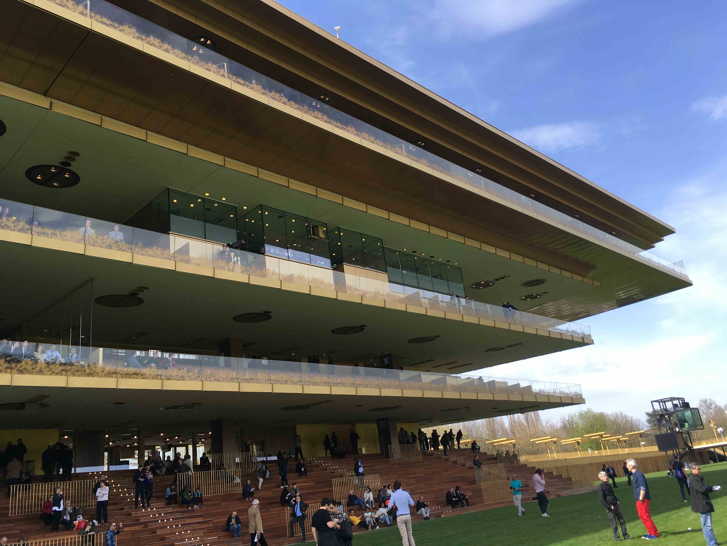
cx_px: 364
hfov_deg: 61.7
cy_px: 273
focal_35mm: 29
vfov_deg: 48.2
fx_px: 609
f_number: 2.2
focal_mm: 4.15
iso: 25
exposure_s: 1/663
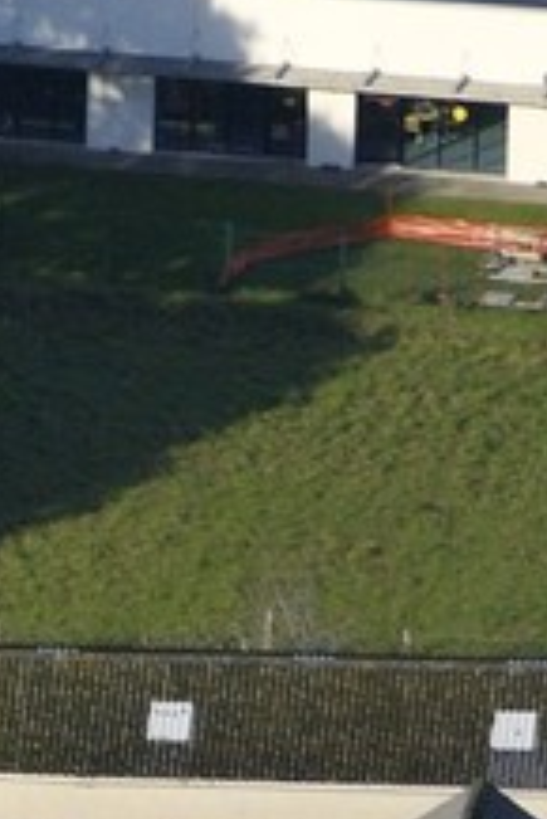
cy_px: 2661
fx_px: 33562
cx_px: -973
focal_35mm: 1475
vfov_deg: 1.4
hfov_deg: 0.9
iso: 800
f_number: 16
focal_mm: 200
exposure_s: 1/800
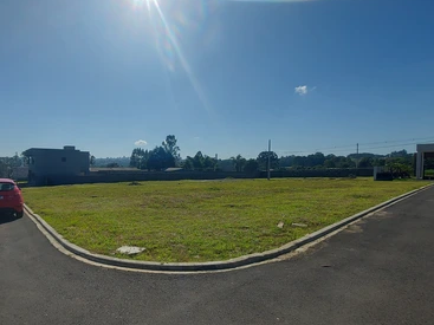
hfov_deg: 89.7
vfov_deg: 74.6
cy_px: 171
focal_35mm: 17
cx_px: 170
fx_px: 213
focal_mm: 1.74
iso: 64
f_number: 2.2
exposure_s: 1/3712
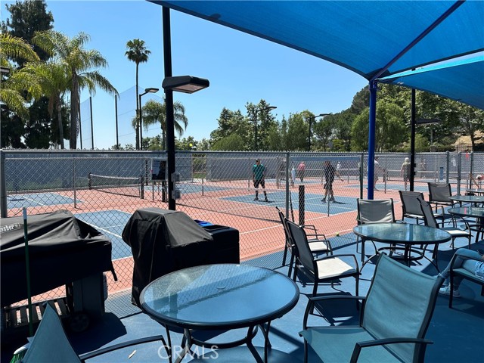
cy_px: 182
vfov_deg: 56.8
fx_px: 336
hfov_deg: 71.6
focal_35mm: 24
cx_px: 242
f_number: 1.78
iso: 80
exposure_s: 1/4016
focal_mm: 6.86
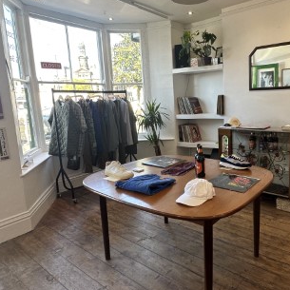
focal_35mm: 26
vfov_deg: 60.9
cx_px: 190
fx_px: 246
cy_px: 134
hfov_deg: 59.7
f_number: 2.2
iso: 80
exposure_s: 1/100
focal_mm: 2.22
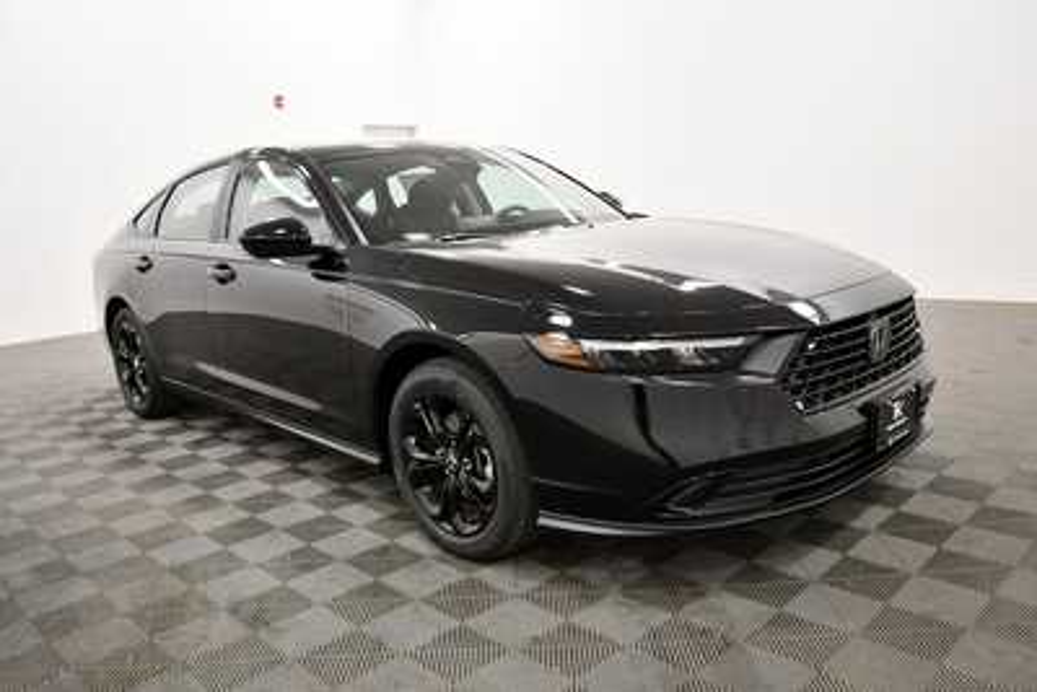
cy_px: 346
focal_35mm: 27
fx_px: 778
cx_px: 518
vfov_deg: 48.0
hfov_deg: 67.4
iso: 1600
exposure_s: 1/125
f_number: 5.6
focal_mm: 18
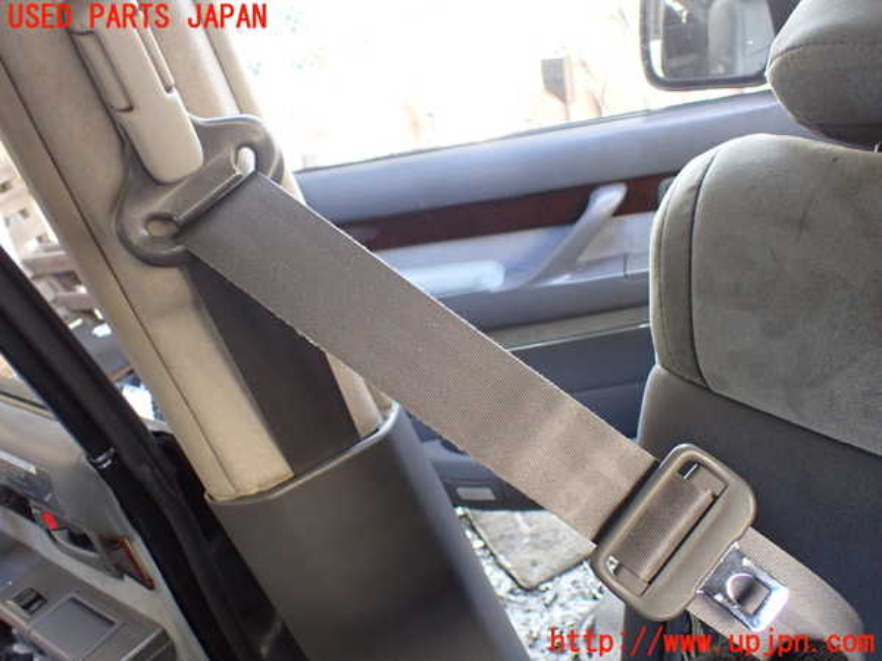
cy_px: 330
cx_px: 441
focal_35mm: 30
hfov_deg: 60.0
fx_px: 764
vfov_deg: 46.8
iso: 500
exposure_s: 1/125
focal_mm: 5.4
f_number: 2.3
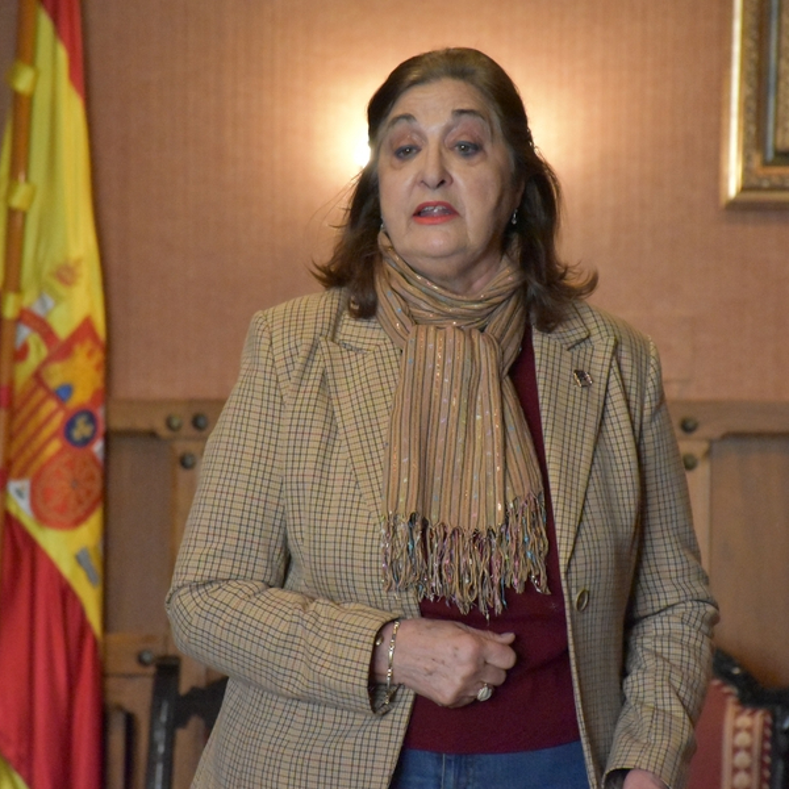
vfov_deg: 6.5
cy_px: 394
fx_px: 6911
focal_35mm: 268
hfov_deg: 6.5
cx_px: 409
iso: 10000
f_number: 5.6
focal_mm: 140
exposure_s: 1/500
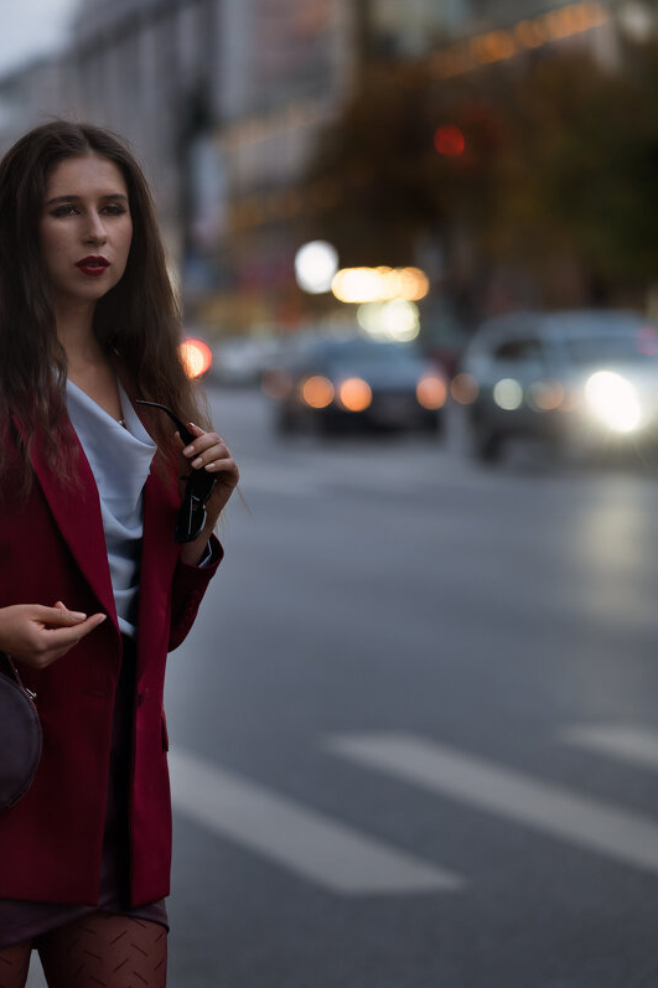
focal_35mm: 128
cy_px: 494
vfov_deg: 16.0
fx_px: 3511
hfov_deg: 10.7
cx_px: 166
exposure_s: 1/160
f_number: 2
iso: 500
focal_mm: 85
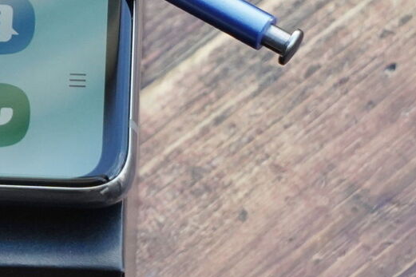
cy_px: 0
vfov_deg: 5.3
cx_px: -345
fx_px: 2980
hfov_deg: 7.7
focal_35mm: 258
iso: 2500
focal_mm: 70
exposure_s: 1/320
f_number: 9
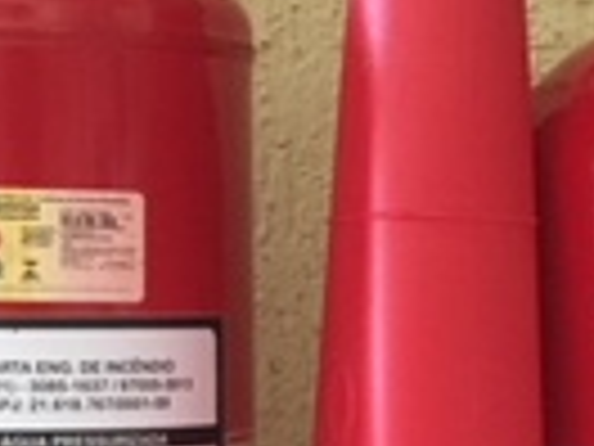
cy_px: 572
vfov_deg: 10.3
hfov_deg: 14.0
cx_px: 338
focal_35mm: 141
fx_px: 2420
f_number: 2.2
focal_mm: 4.15
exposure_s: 1/30
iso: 200
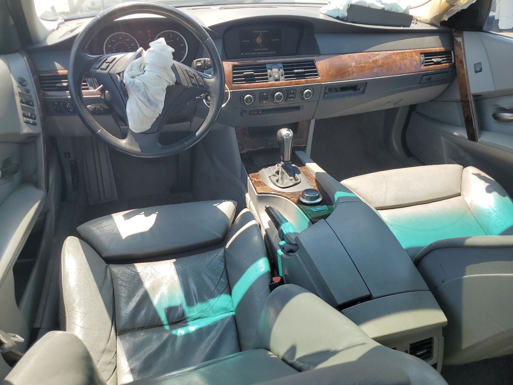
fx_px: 385
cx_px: 256
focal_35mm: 26
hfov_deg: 67.3
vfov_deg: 53.1
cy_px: 192
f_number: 1.5
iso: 50
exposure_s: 1/625
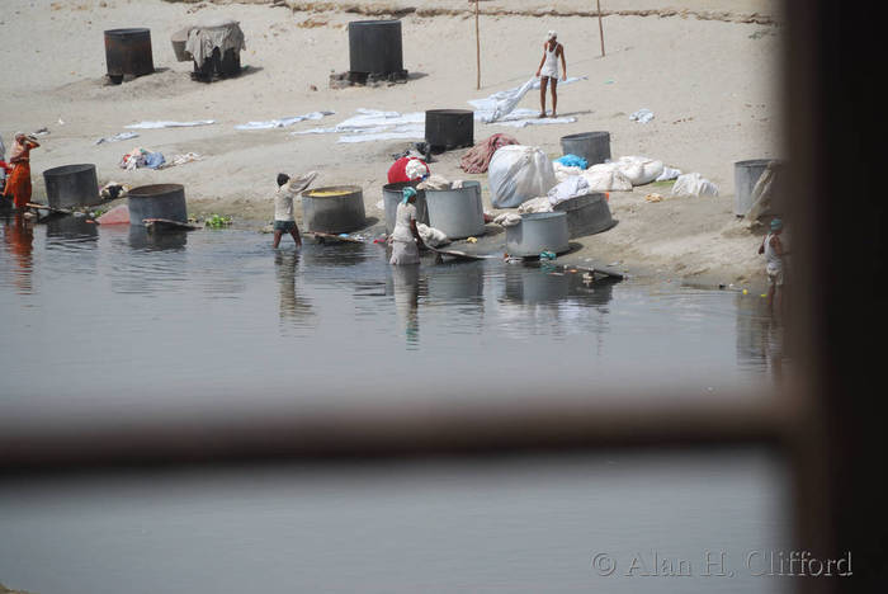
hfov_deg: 6.9
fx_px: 7406
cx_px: 444
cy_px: 297
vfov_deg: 4.6
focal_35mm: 300
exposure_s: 1/500
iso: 100
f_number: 5.6
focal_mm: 200
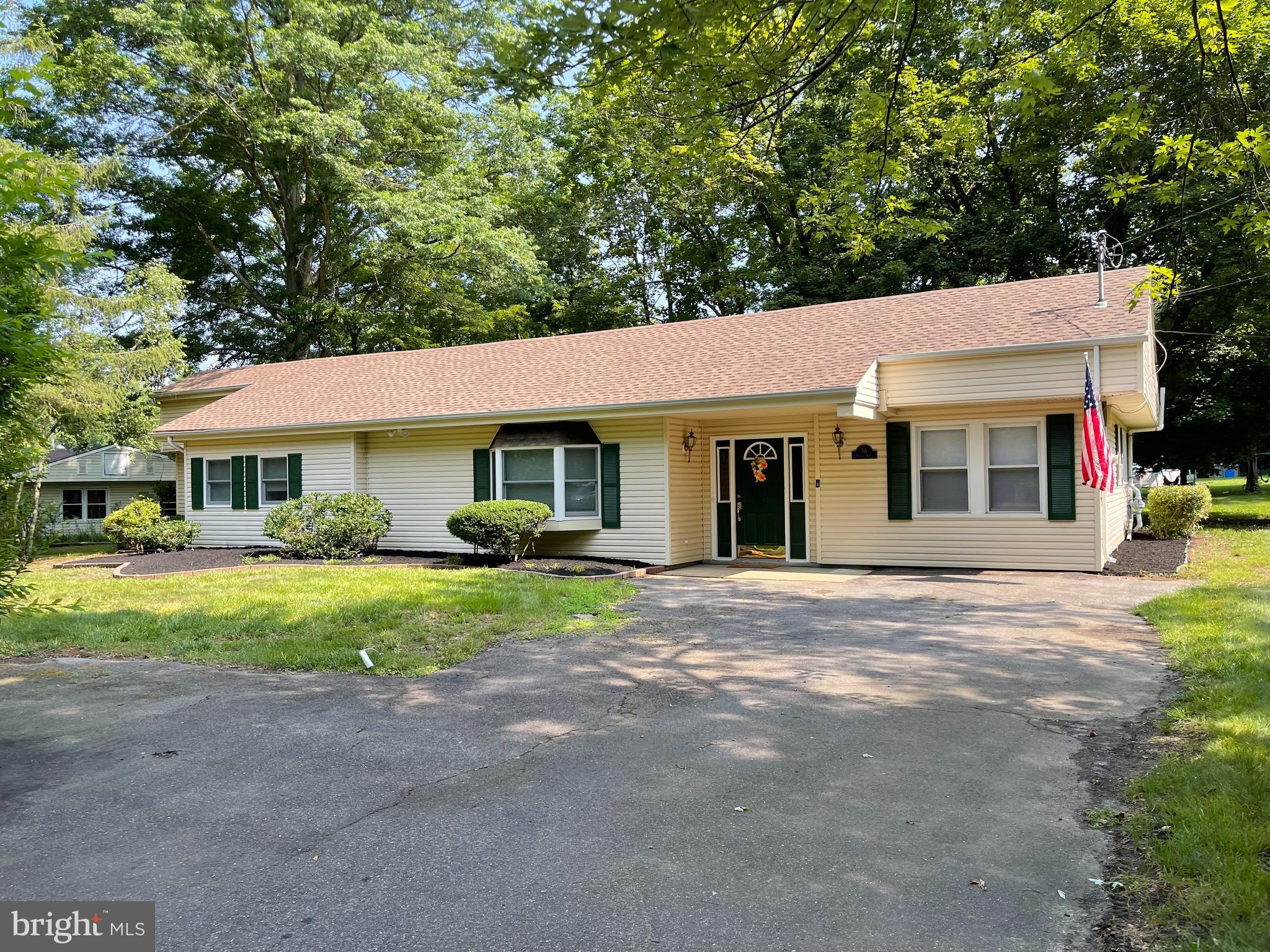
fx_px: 954
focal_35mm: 26
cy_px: 476
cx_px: 635
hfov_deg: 67.3
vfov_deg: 53.1
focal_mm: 5.1
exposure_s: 1/605
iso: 32
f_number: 1.6
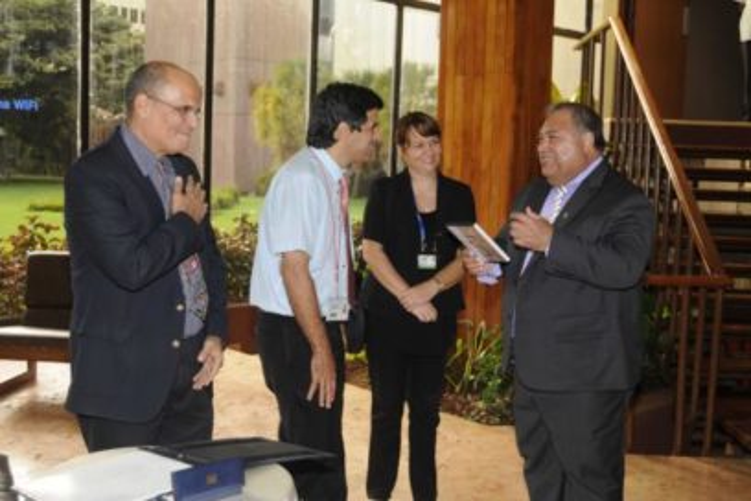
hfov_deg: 43.6
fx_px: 939
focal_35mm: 45
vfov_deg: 29.9
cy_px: 250
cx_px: 376
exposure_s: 1/100
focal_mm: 30
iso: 200
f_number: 4.2
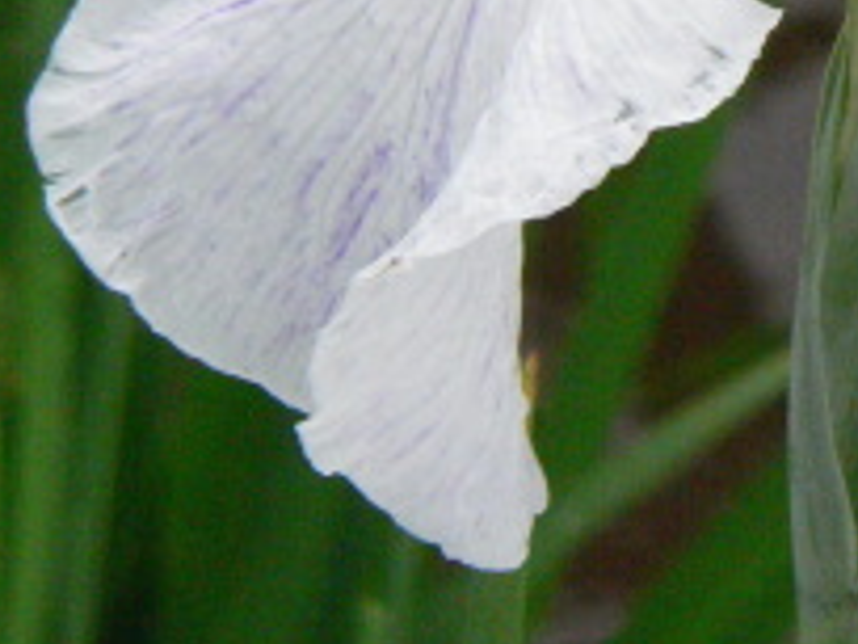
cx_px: 959
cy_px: -65
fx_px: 25455
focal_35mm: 1027
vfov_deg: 1.4
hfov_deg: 1.9
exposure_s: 1/1000
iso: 400
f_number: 6.5
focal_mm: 69.6
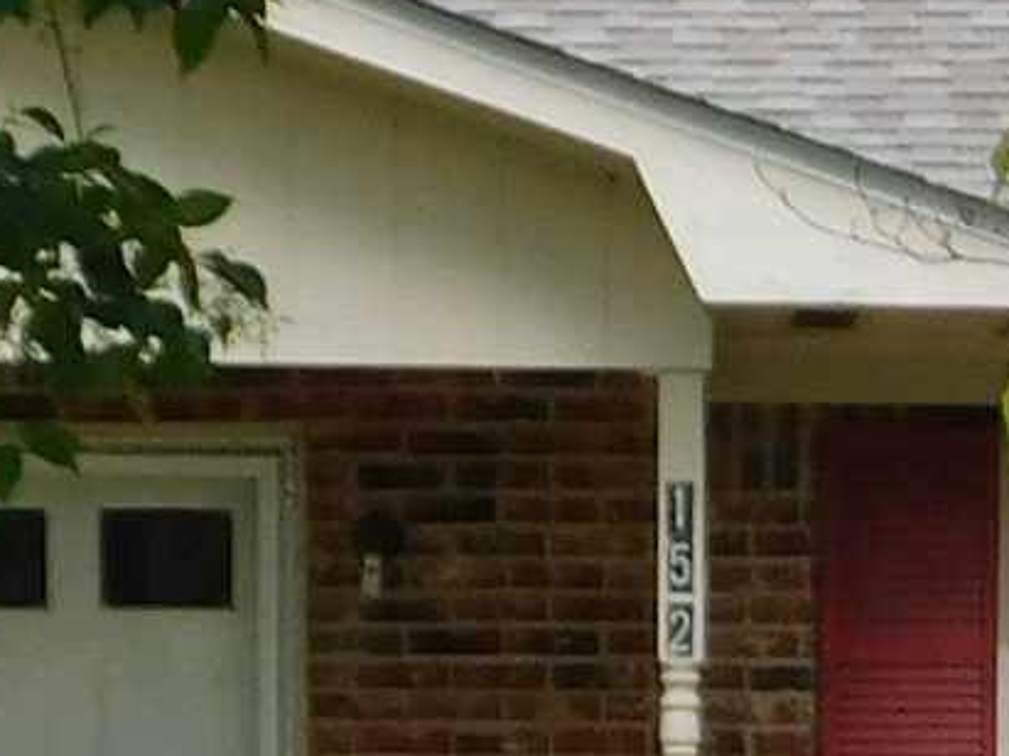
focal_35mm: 269
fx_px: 7839
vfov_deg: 5.3
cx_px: 633
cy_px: 1856
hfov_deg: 7.4
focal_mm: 6.3
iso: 125
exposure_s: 1/400
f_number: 3.5
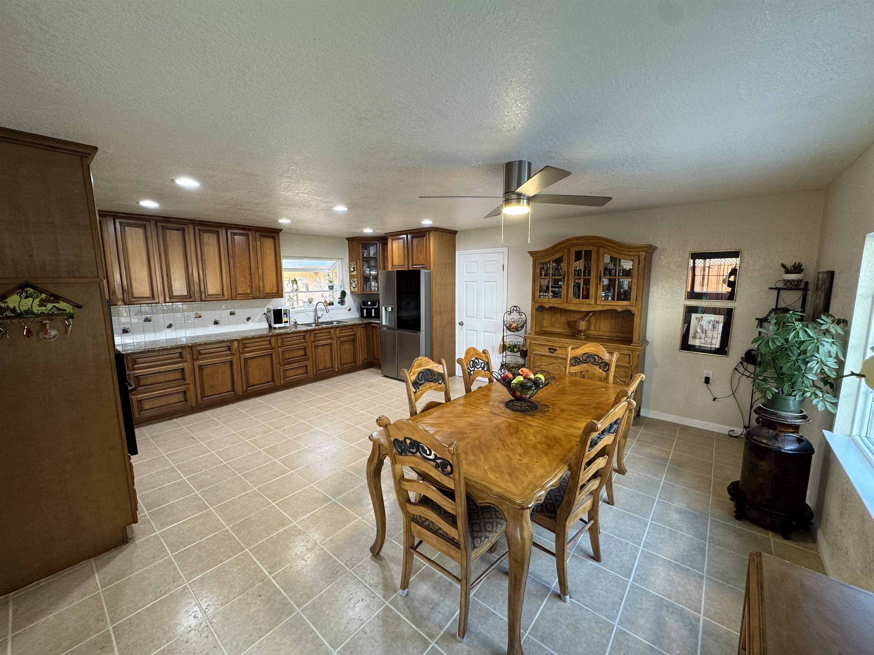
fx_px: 353
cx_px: 437
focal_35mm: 14
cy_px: 328
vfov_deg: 85.7
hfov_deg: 102.1
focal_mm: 2.22
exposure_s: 1/60
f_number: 2.2
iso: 200
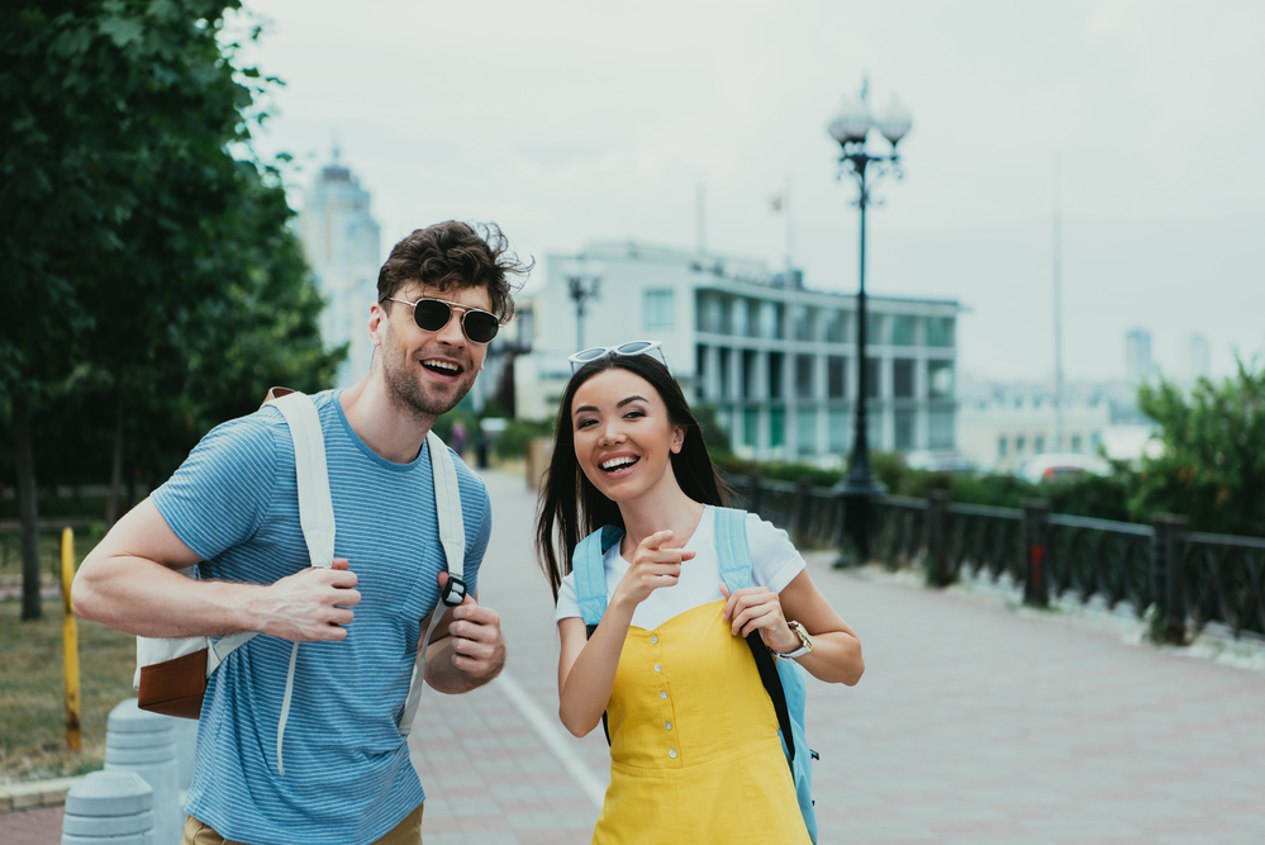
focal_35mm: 70
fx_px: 2461
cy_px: 422
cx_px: 632
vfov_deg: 19.5
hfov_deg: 28.8
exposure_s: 1/800
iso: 100
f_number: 3.5
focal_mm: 70
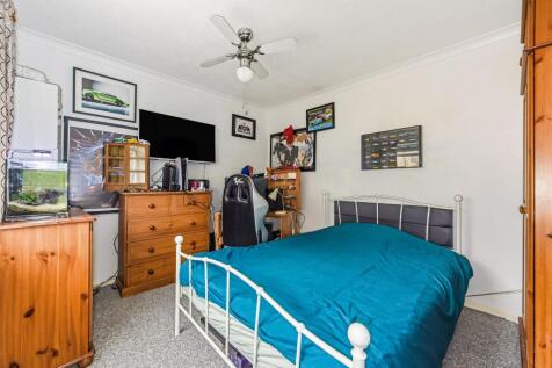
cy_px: 184
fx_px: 215
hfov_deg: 104.3
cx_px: 276
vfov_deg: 81.2
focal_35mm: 14
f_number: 8
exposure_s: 1/15
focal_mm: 14
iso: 400
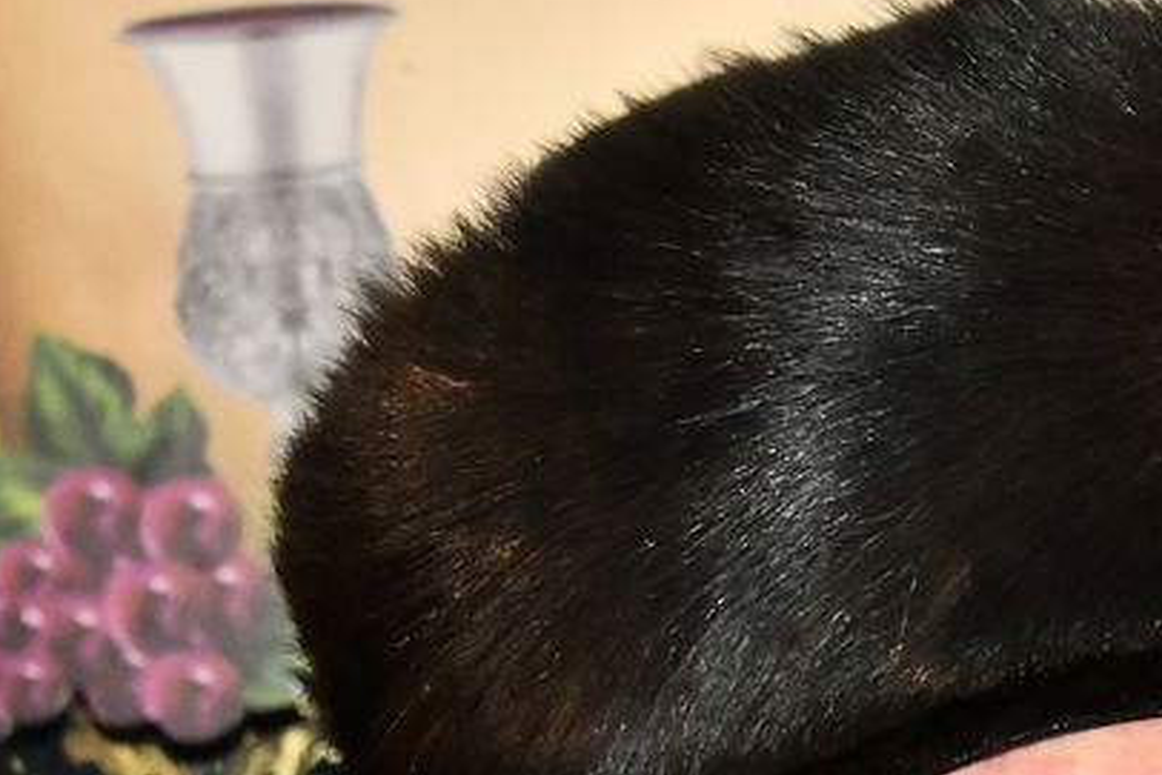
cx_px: 1082
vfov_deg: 8.7
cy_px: 1105
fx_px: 5005
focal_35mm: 155
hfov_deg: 13.1
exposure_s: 1/100
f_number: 5.6
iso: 3200
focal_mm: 45
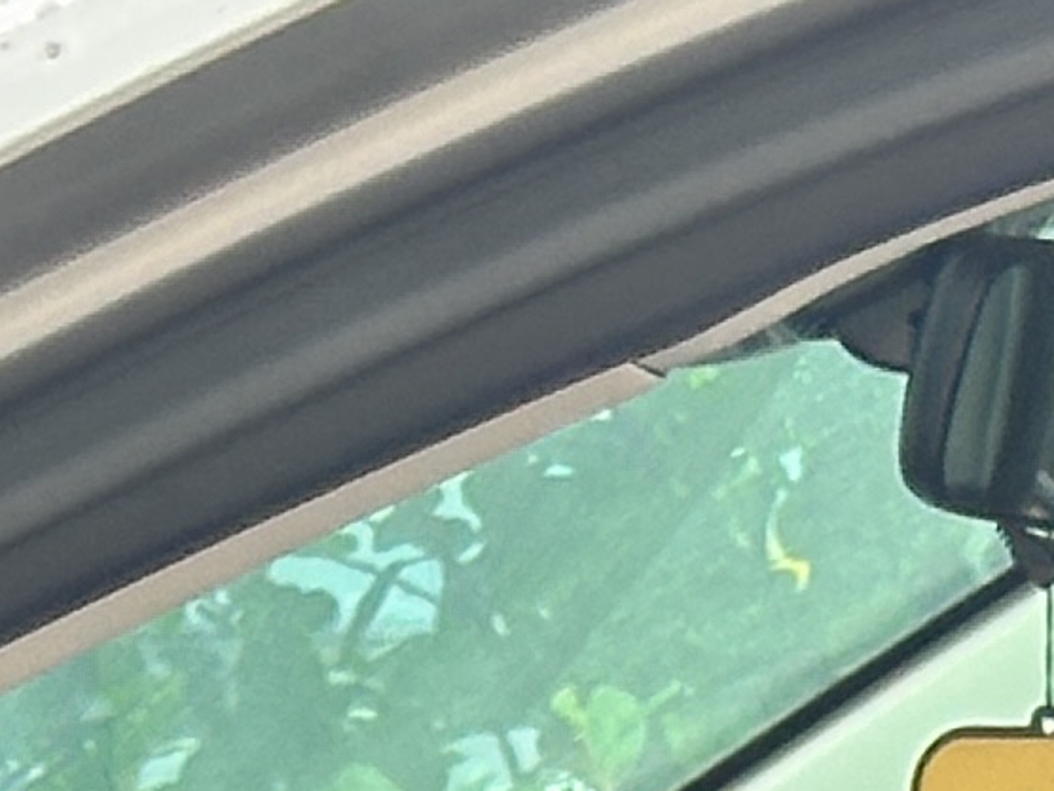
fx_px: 10596
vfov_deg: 4.1
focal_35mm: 348
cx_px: 392
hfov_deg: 5.7
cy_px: 2745
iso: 80
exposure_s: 1/137
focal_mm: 6.86
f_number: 1.78
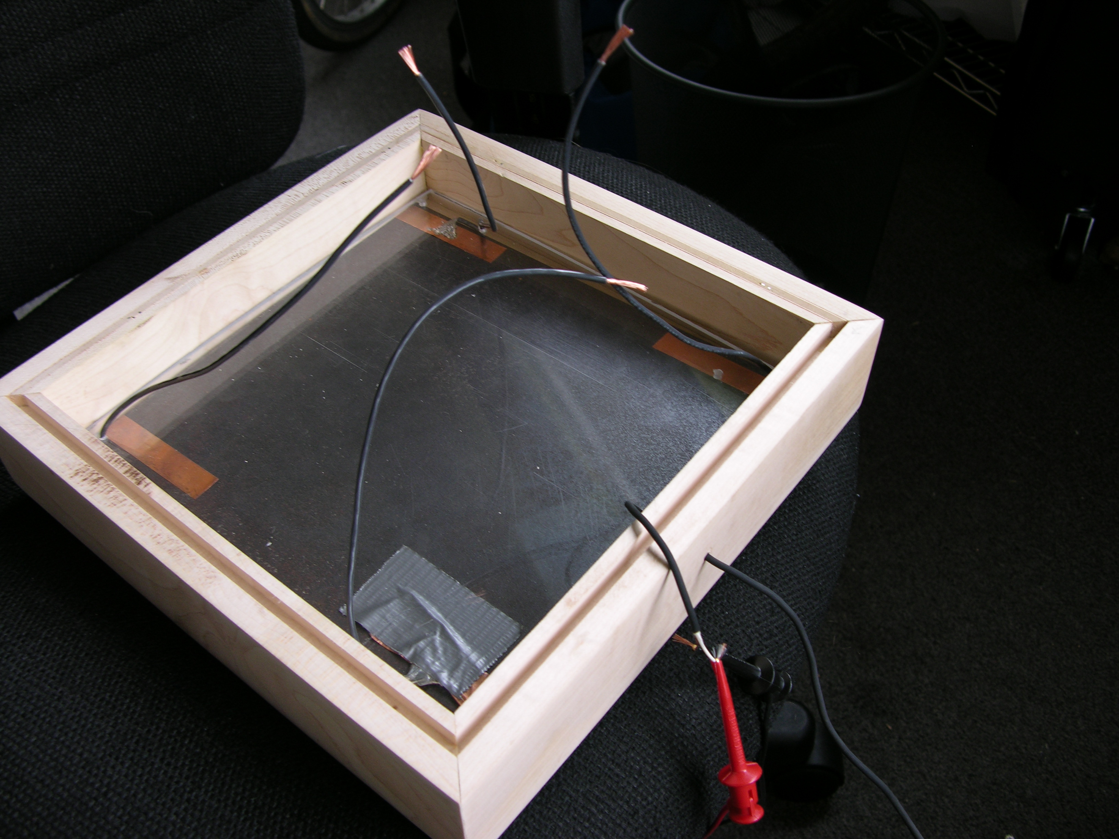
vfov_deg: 40.7
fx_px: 1131
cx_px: 560
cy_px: 420
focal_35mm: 35
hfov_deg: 52.6
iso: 50
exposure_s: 1/40.5
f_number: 2.8
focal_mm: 8.9
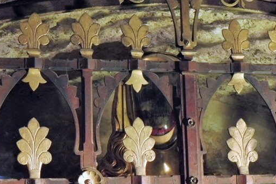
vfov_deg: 13.7
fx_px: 766
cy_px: 95
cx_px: 153
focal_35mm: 100
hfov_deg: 20.4
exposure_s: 1/8
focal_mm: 14.2
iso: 1000
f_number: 5.1
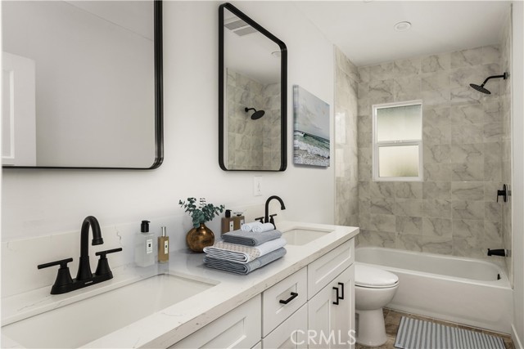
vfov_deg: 75.5
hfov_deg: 98.5
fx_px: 226
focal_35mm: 16
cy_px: 174
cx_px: 262
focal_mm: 15.5
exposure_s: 1/15
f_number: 5.6
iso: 100
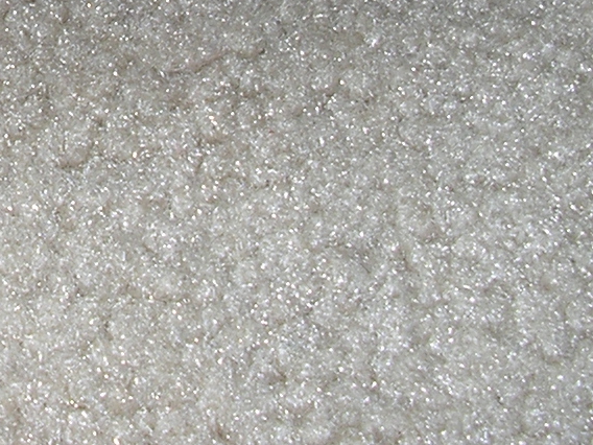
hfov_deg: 13.6
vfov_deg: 10.4
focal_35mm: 137
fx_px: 2347
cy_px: -280
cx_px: -261
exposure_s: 1/60
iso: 50
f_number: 4.1
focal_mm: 5.8
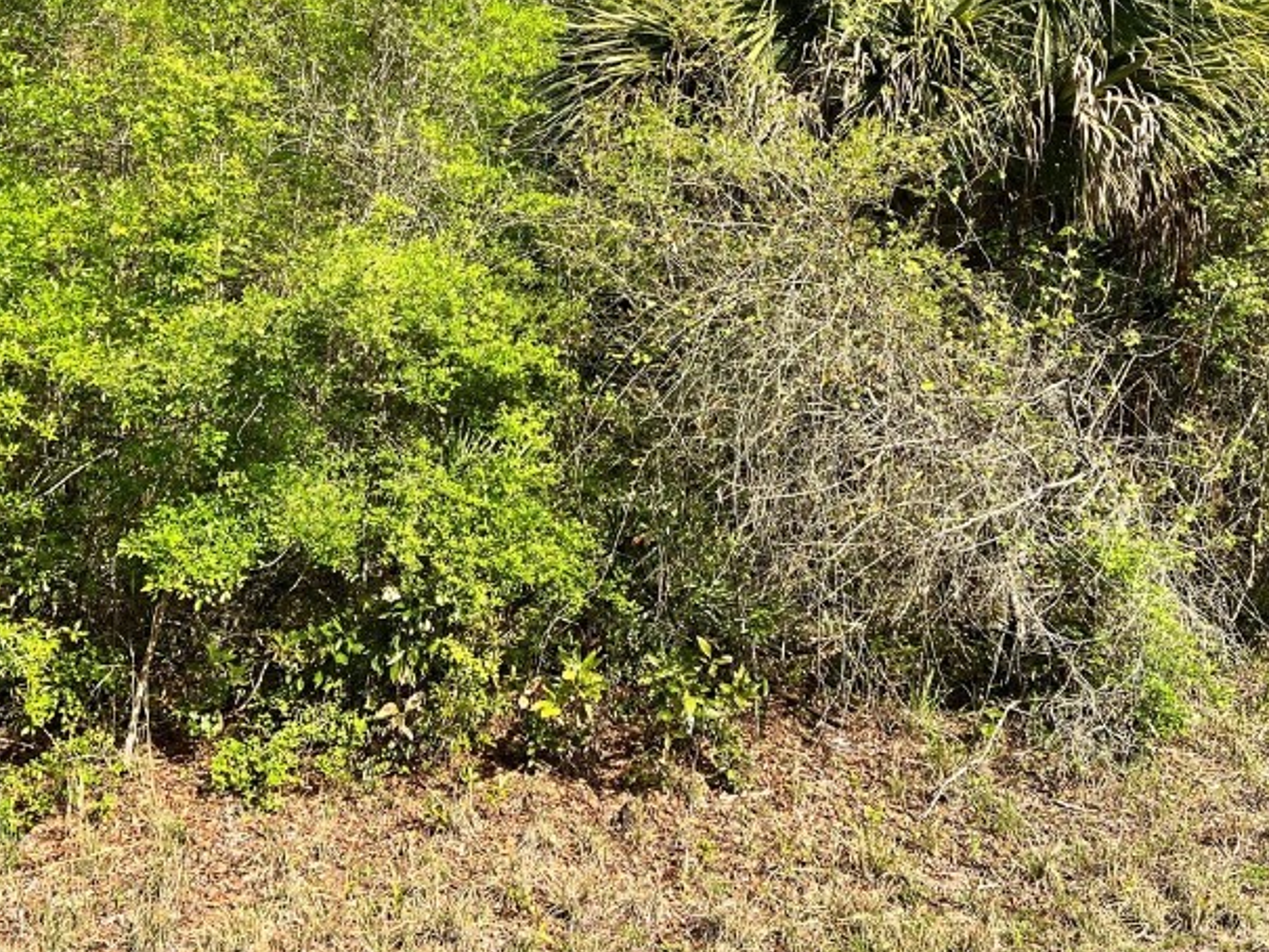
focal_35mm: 44
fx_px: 1613
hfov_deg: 42.9
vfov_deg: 31.9
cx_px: 642
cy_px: 176
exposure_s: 1/1724
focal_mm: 5.7
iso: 50
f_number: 1.5
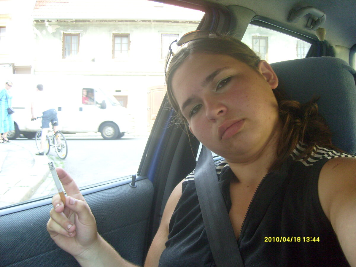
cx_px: 178
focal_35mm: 35
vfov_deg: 40.7
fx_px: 360
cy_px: 134
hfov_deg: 52.6
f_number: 2.8
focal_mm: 5.8
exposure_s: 1/90
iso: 80
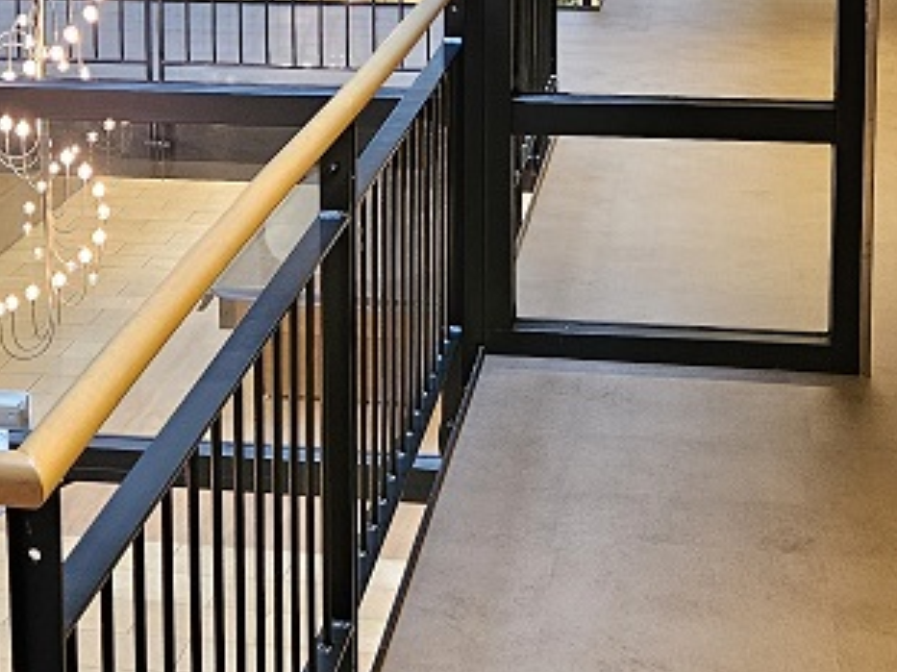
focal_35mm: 74
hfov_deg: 26.3
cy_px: -81
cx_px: 392
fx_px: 1917
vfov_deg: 19.0
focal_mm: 5.4
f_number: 1.8
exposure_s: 1/100
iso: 500
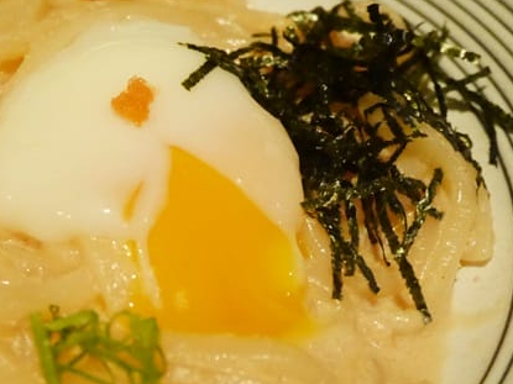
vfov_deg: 24.0
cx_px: 166
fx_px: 904
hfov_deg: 31.4
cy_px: 202
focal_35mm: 61
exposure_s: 1/50
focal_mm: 19
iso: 6400
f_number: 4.3
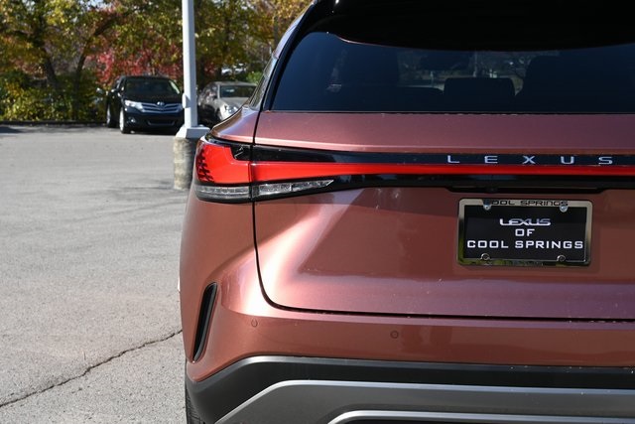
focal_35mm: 47
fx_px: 834
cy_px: 212
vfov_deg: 28.5
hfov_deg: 41.7
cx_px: 318
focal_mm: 31.5
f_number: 6.3
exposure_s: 1/320
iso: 100
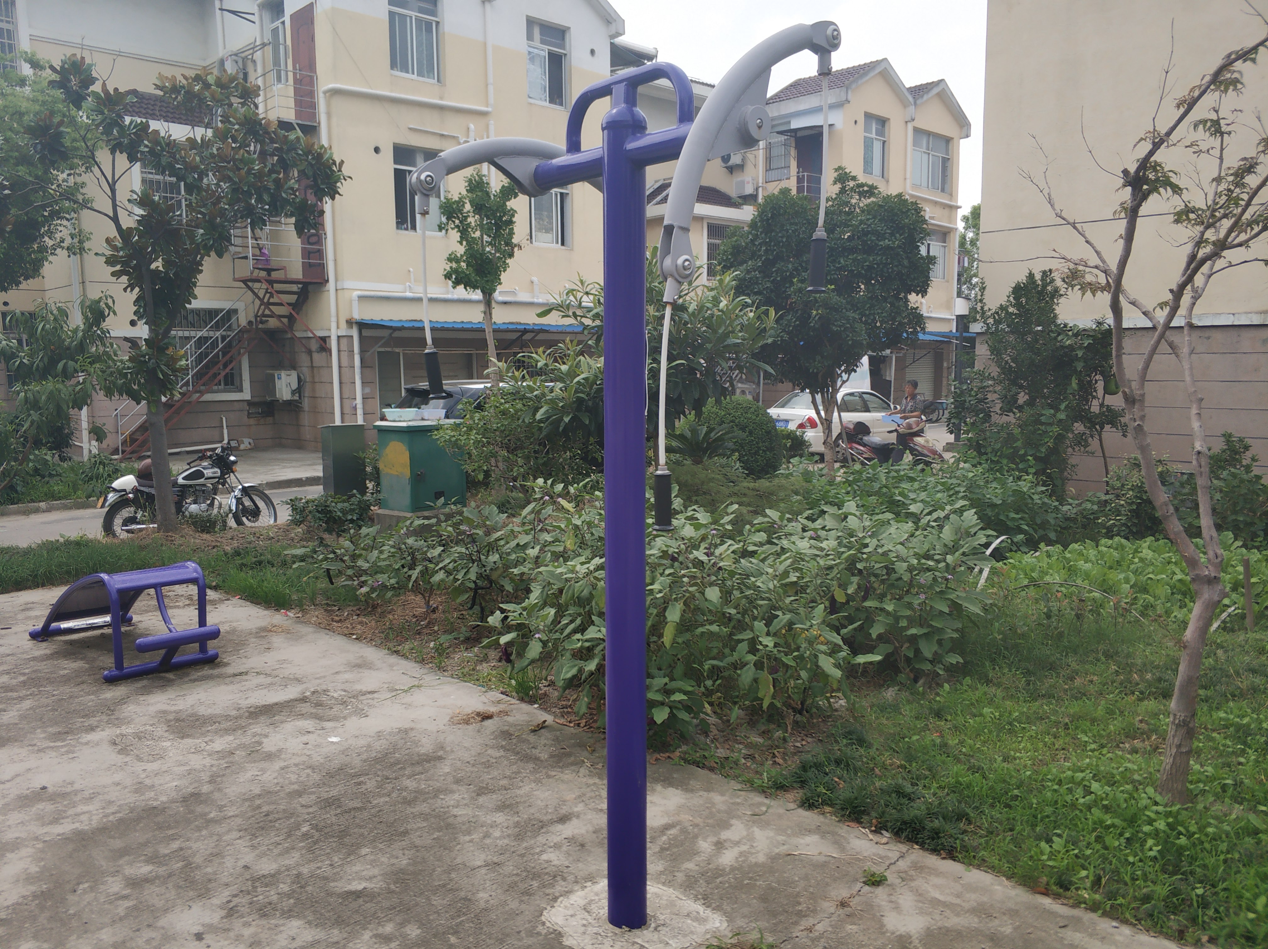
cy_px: 474
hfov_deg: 65.4
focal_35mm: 27
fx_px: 988
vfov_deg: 51.3
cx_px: 634
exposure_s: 1/1047
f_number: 1.8
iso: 152
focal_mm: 3.82
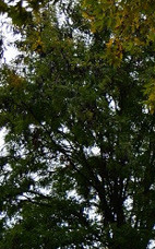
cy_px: 271
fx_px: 630
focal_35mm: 93
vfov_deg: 21.3
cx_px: 350
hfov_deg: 11.8
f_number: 3.5
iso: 160
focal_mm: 18
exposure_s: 1/500
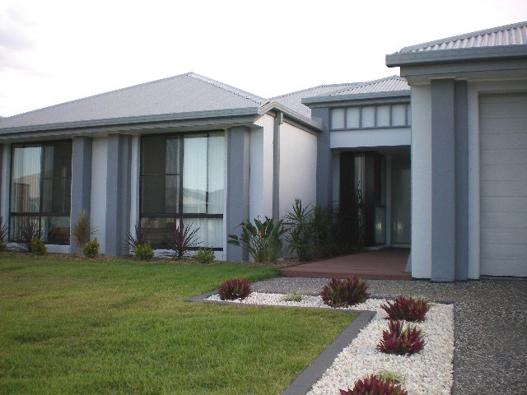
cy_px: 198
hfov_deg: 49.0
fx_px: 579
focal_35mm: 38
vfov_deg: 37.7
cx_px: 264
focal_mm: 6.3
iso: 64
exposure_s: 1/320
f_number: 3.1
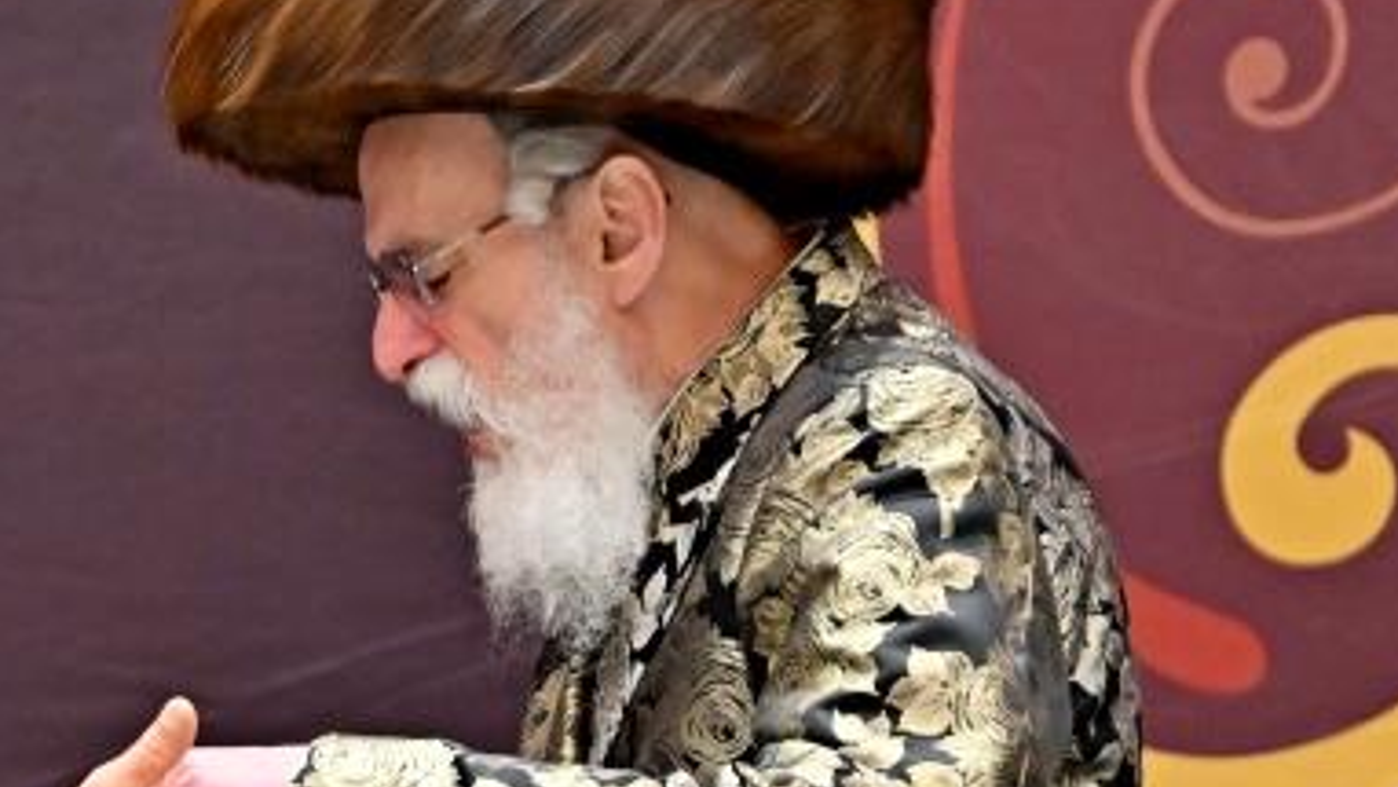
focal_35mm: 842
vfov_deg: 1.4
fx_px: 31217
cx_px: 18
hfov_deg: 2.6
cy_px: 494
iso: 500
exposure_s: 1/800
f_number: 2.8
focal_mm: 200
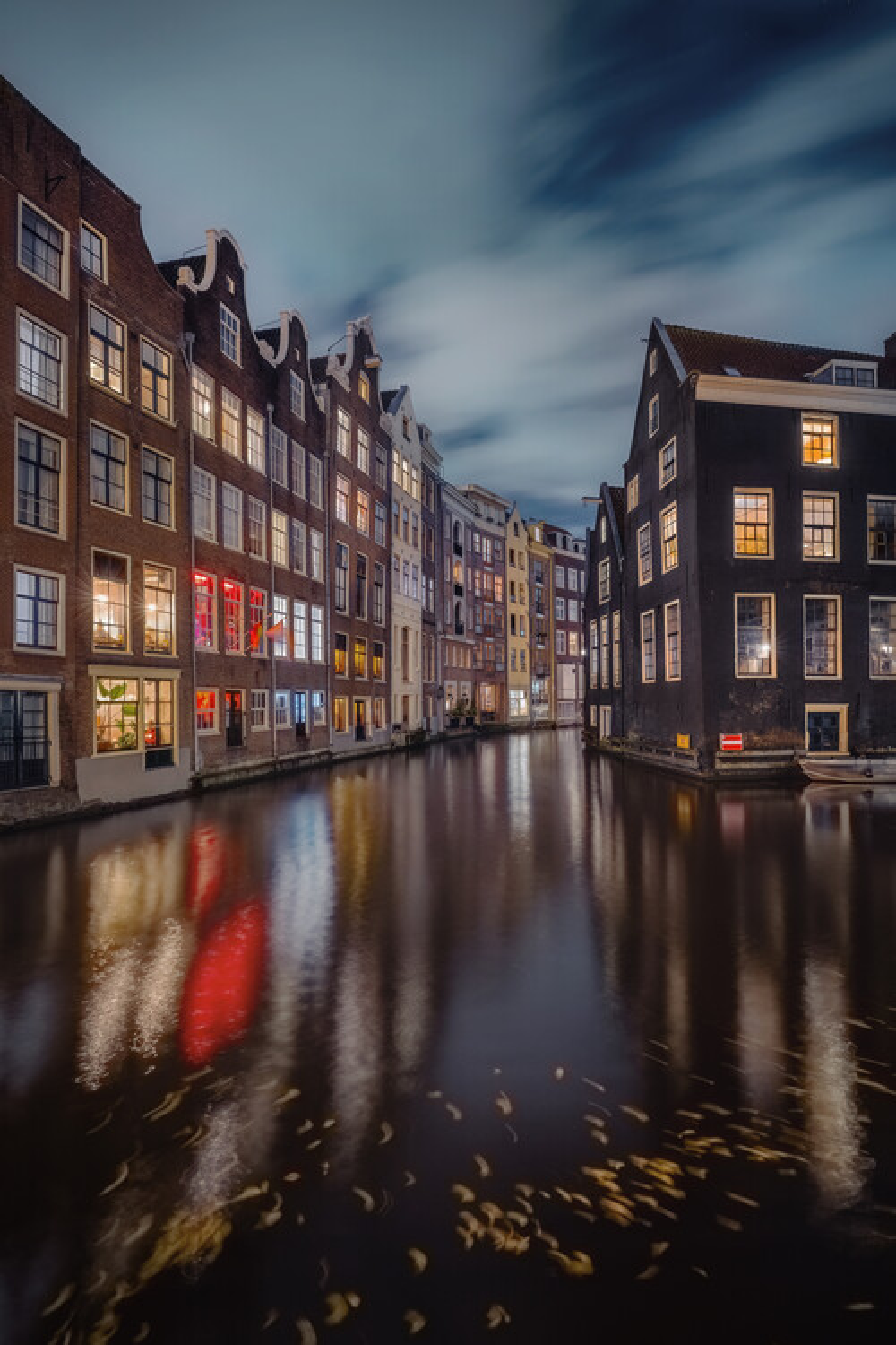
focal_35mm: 18
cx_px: 448
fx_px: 672
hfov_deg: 67.4
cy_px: 672
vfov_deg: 90.0
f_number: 9
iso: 1250
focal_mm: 18
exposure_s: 1/20
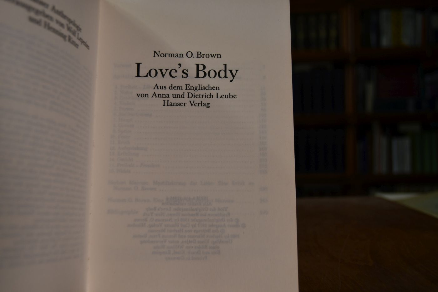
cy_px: 146
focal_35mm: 39
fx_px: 474
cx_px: 219
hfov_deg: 49.6
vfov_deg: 34.2
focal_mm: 26
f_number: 4.5
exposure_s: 1/250
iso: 400
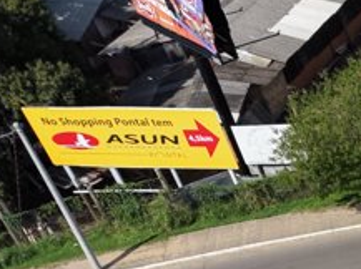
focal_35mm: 133
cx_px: 975
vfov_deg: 10.5
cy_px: 463
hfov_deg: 11.2
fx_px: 1385
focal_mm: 8.67
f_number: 1.8
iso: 200
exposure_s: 1/5000
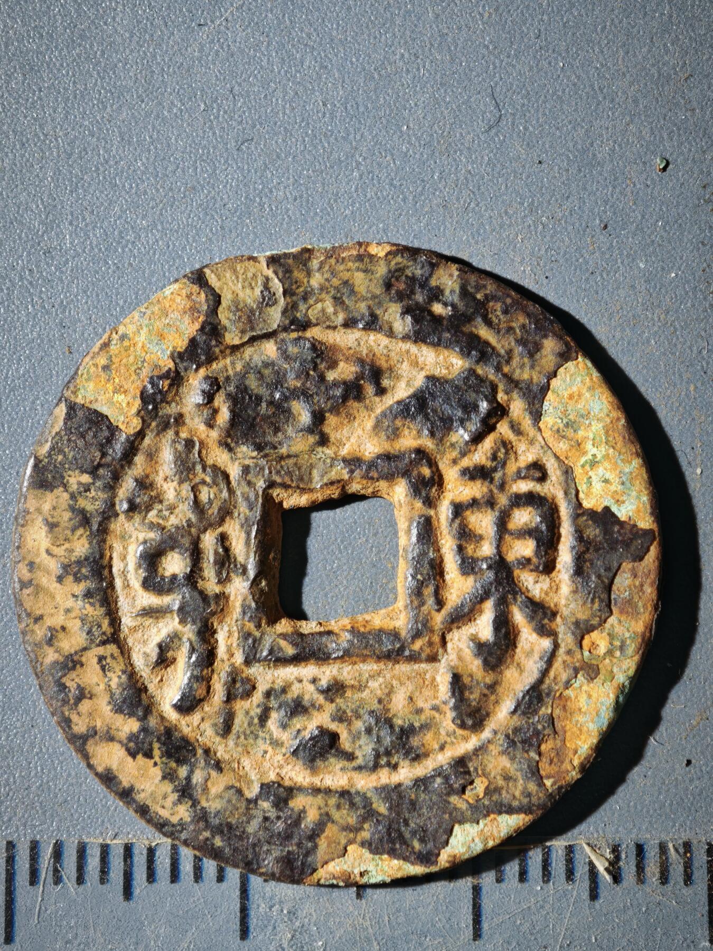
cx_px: 356
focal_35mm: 92
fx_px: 2527
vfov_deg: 21.3
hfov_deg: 16.1
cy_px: 476
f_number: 2
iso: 160
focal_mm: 9
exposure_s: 1/100
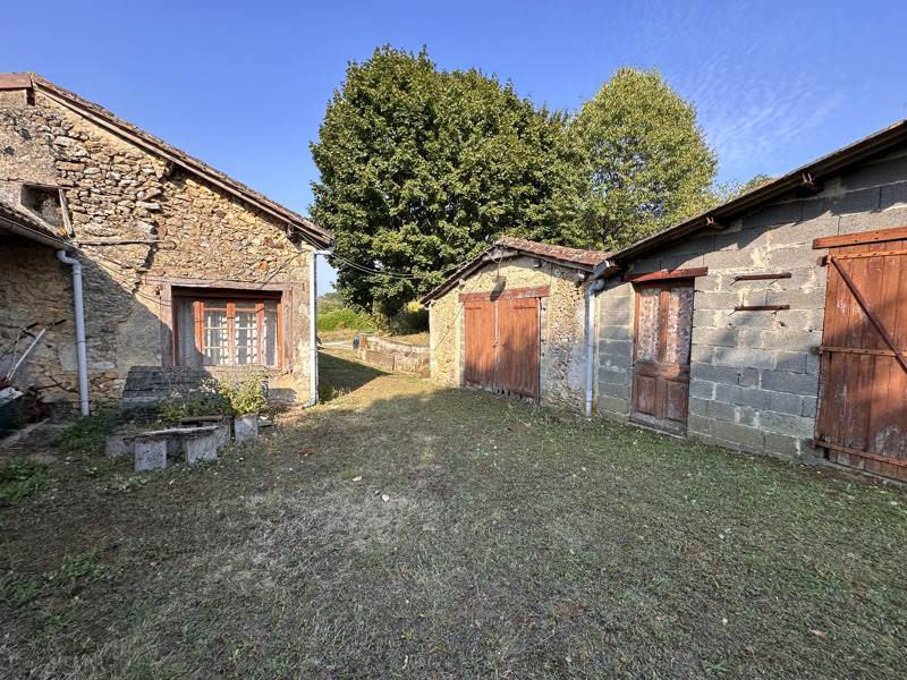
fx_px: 367
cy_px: 340
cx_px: 454
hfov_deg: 102.1
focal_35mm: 14
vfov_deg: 85.7
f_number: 2.2
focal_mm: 2.22
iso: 40
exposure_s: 1/749
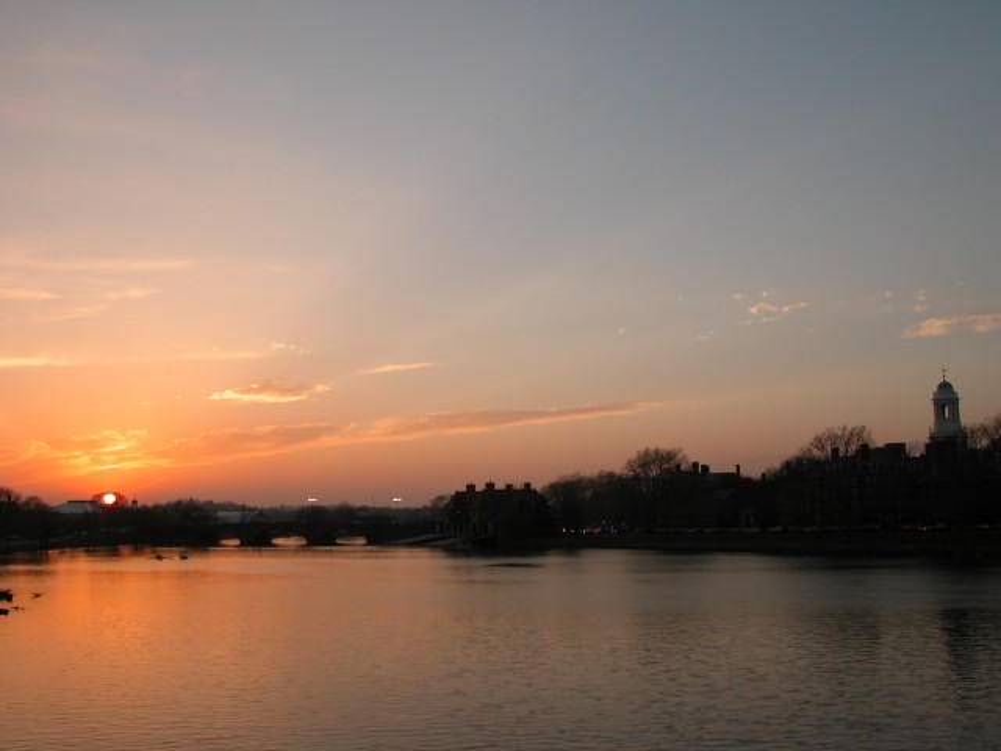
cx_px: 500
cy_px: 376
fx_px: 983
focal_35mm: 34
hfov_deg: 54.0
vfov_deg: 41.8
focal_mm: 8.9
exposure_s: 1/145
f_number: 6.3
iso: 100
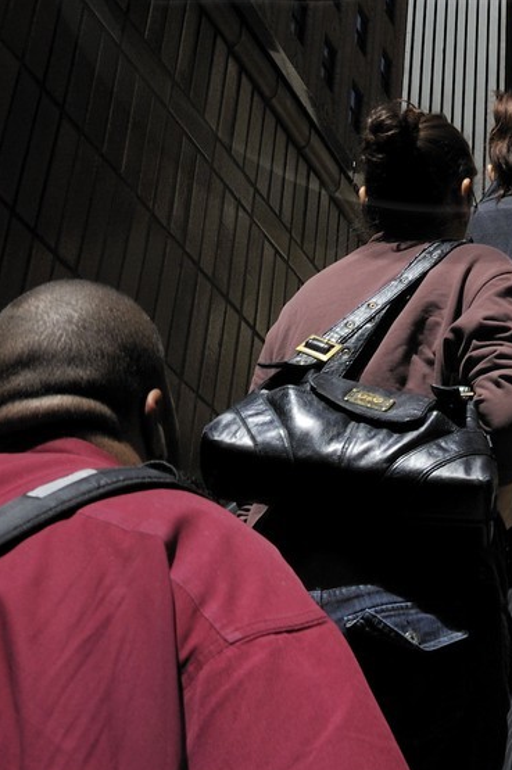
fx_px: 1603
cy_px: -169
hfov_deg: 17.9
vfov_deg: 24.3
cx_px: 447
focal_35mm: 75
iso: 200
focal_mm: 26
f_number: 14
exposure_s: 1/200
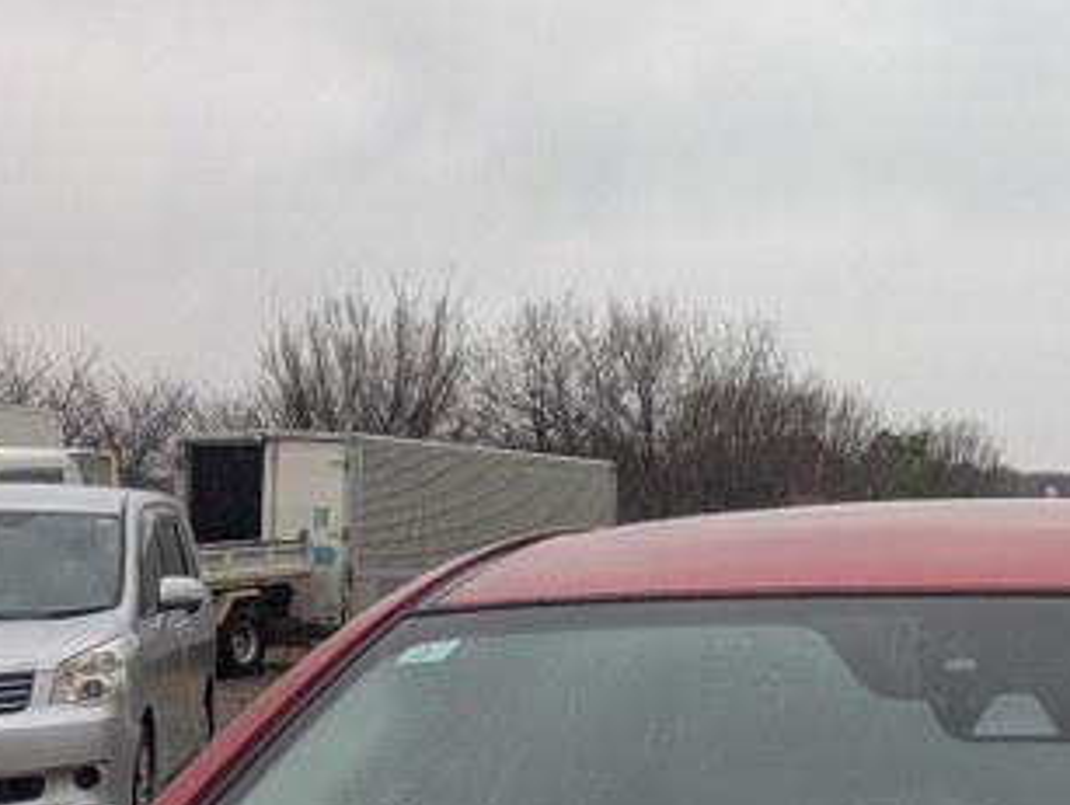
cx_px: 1033
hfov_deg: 28.2
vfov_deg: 22.6
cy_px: 477
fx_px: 2012
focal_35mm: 65
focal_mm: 5.43
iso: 69
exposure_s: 1/453
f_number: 1.89
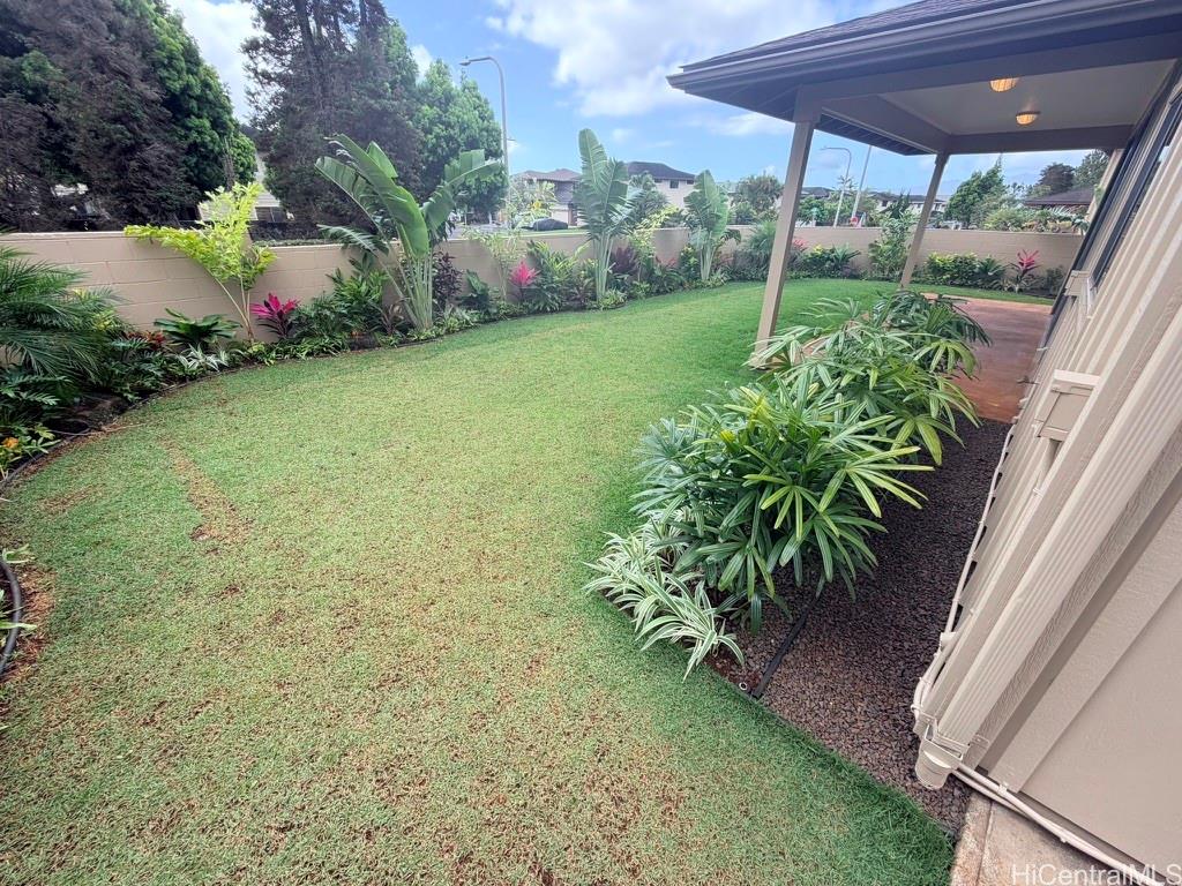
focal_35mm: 14
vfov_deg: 85.7
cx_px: 591
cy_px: 443
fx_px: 478
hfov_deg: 102.1
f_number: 2.2
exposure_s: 1/276
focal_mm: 2.22
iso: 50
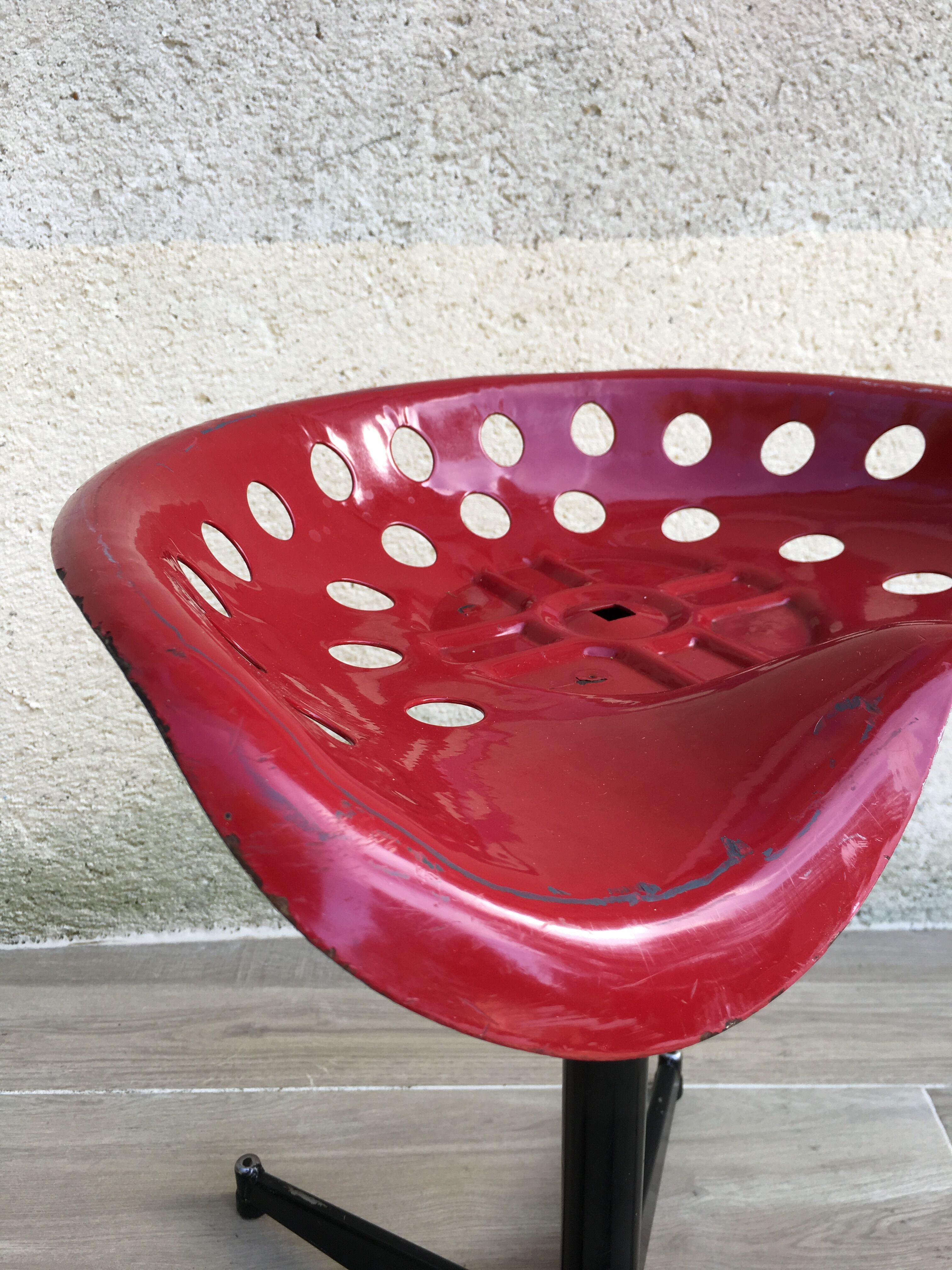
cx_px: 476
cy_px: 635
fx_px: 1063
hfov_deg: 48.2
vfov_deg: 61.7
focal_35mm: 29
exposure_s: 1/100
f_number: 2.2
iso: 25
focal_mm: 4.15
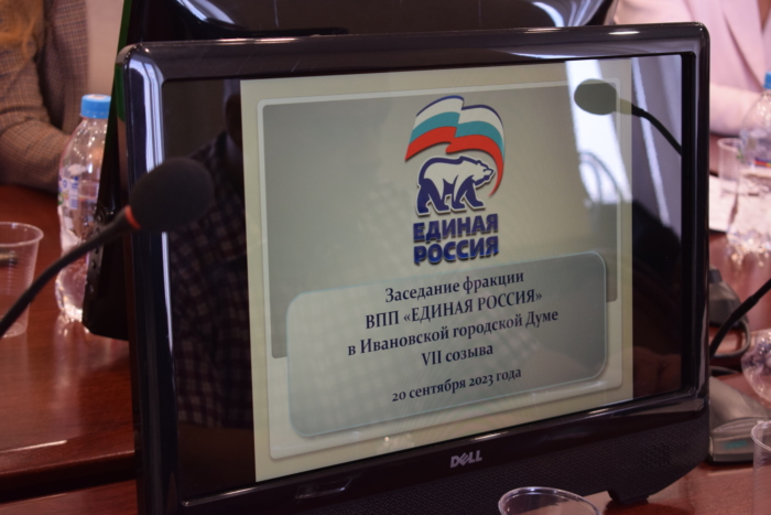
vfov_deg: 16.6
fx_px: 1767
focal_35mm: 82
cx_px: 386
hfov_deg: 24.6
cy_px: 258
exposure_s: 1/60
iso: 1000
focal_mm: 55
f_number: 5.6
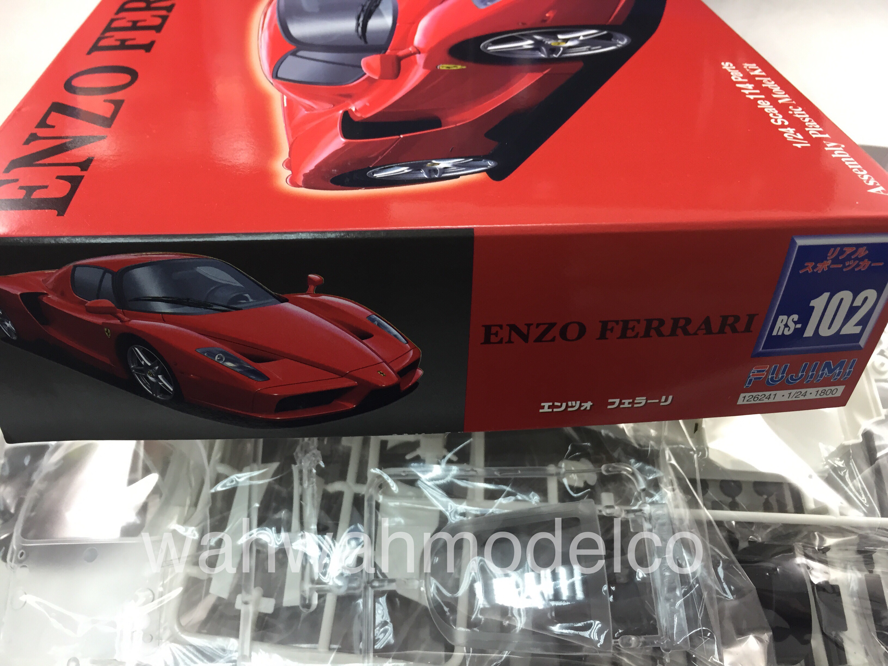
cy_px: 333
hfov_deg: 61.7
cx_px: 444
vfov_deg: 48.2
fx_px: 744
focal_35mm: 29
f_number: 2.2
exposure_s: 1/33
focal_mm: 4.15
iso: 50
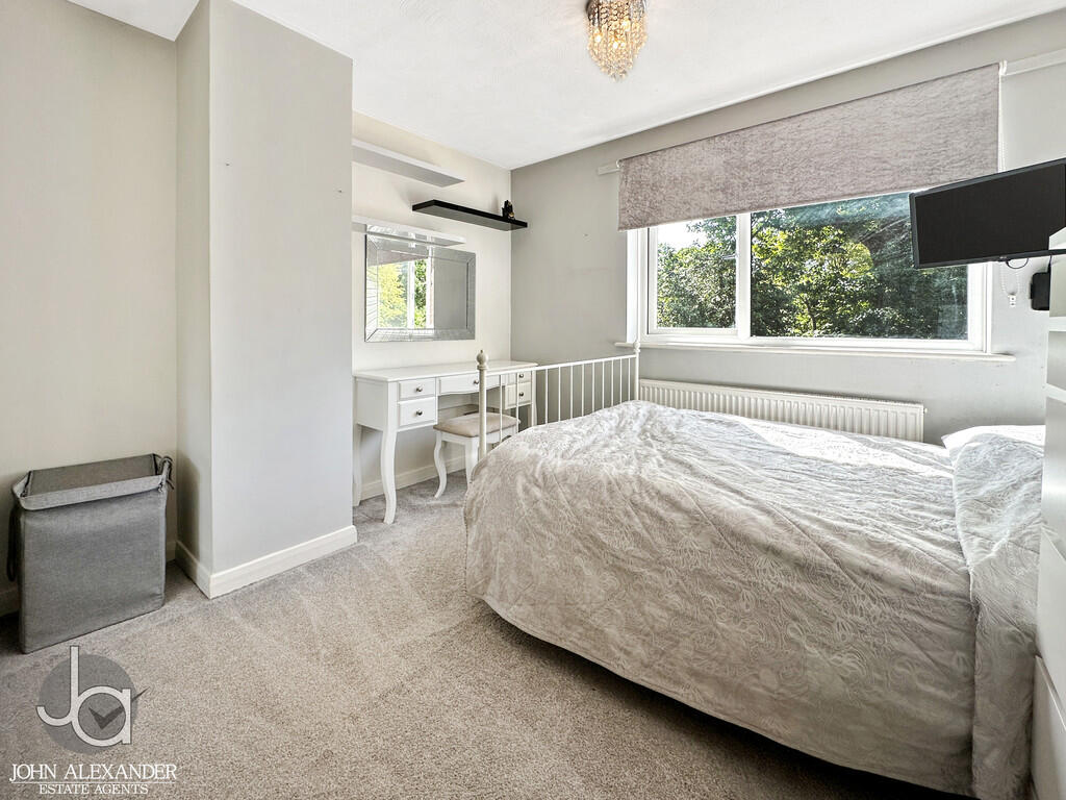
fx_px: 431
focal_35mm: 14
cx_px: 533
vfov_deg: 85.7
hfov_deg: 102.1
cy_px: 400
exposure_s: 1/222
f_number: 2.2
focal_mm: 2.22
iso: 40
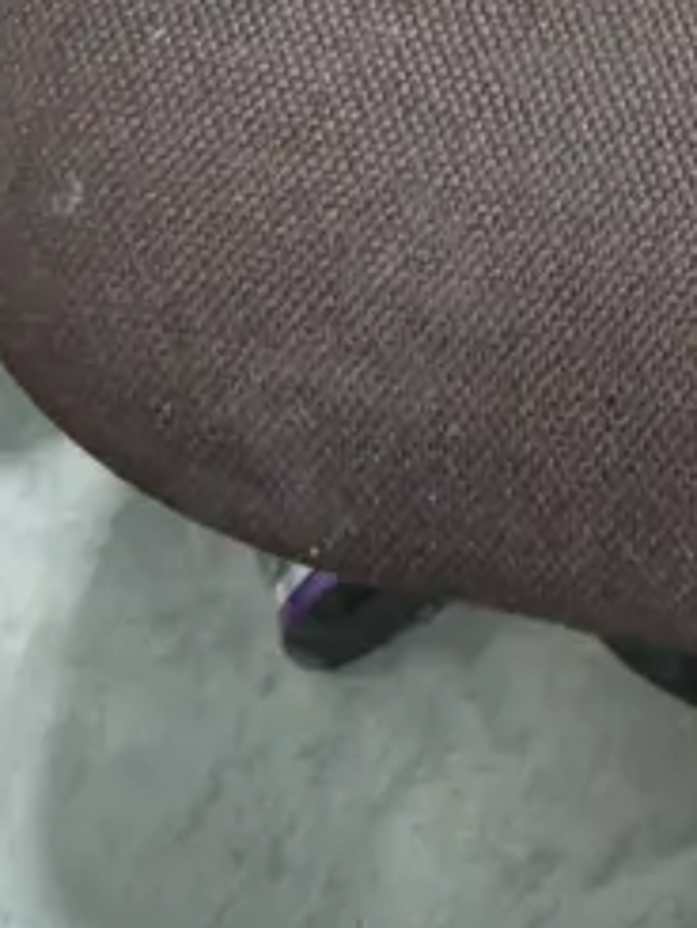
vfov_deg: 14.2
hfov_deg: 11.6
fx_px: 3138
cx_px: 1324
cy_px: -917
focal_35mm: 117
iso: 640
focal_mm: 14
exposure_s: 1/60
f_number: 3.5
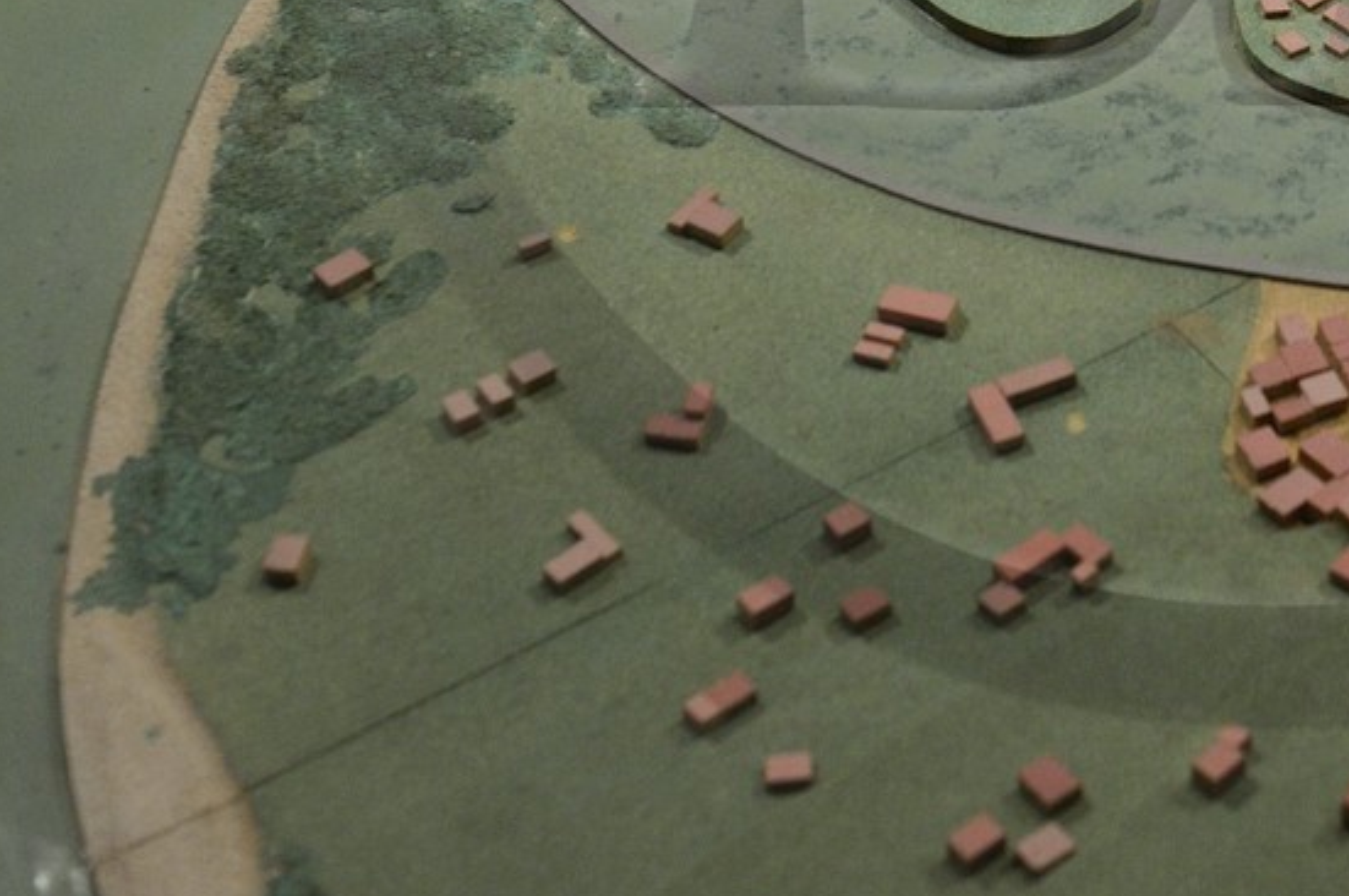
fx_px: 4566
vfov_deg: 10.9
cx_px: 1280
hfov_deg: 16.5
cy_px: -291
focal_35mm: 122
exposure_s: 1/80
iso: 1600
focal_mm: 42
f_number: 5
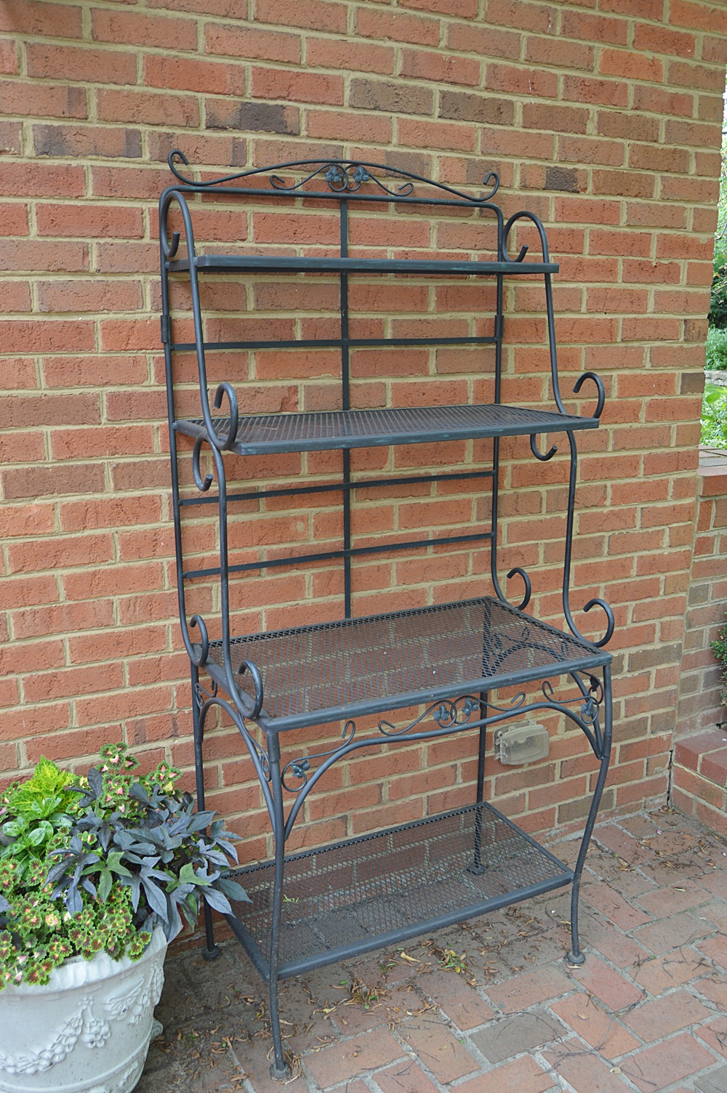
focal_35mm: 30
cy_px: 546
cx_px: 364
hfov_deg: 43.5
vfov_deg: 62.0
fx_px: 910
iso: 400
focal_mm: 20
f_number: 5
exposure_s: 1/100
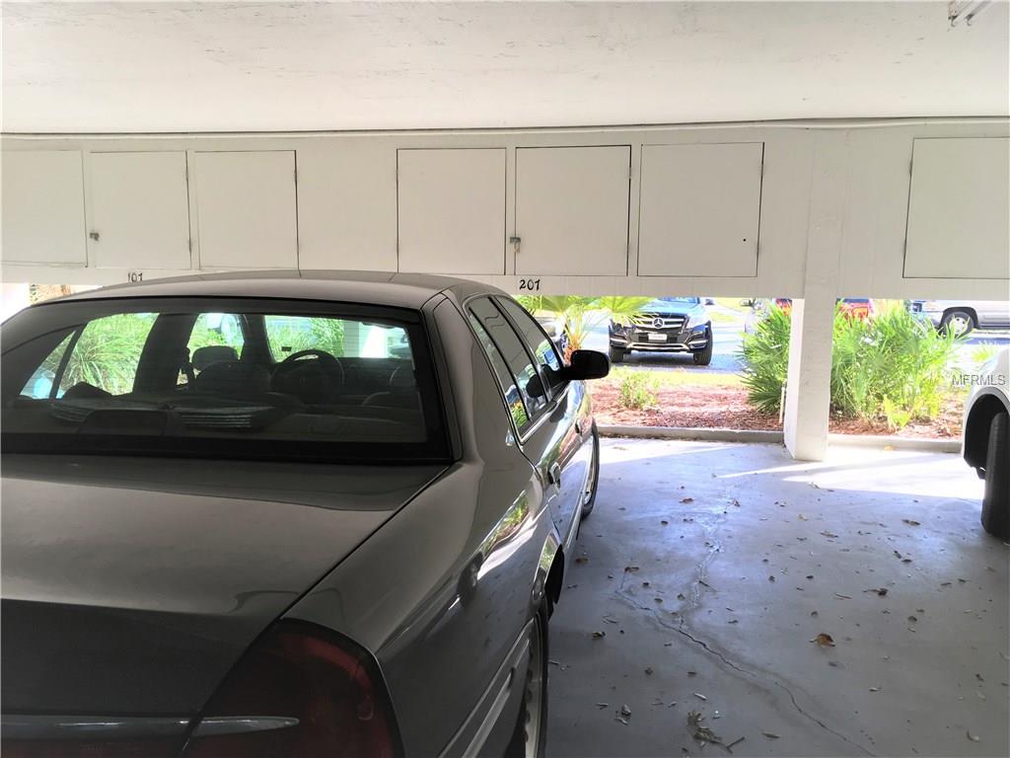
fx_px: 846
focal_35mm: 29
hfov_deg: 61.7
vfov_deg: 48.2
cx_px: 505
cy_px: 379
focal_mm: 4.15
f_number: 2.2
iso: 32
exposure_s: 1/120
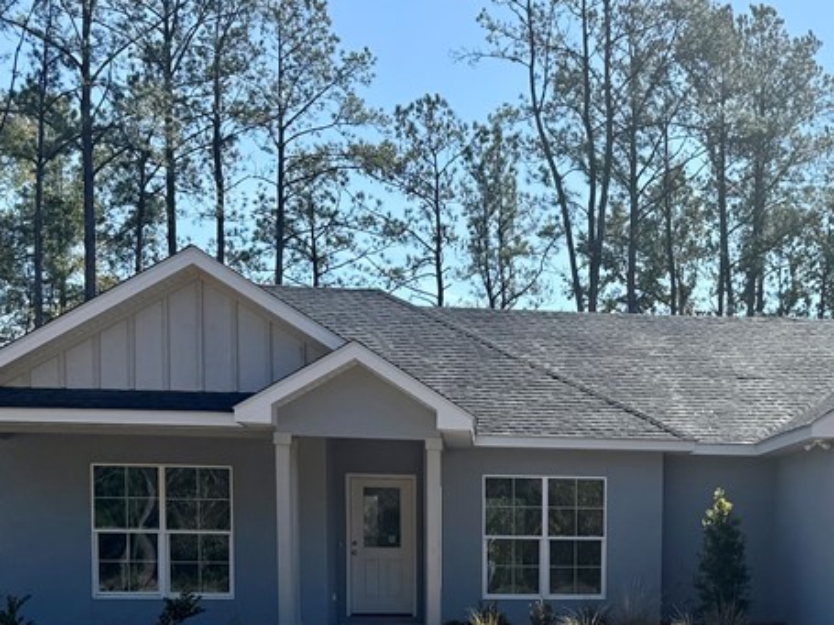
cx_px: 660
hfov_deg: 34.5
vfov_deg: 25.8
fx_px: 1301
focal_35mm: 54
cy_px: 614
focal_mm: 6.76
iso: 80
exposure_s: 1/3584
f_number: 1.78
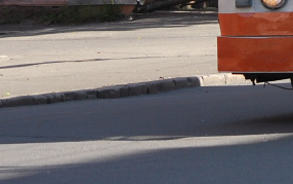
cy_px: -232
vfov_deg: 2.6
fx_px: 4002
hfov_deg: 4.2
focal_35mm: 501
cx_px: 420
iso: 200
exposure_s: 1/500
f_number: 5.6
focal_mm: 72
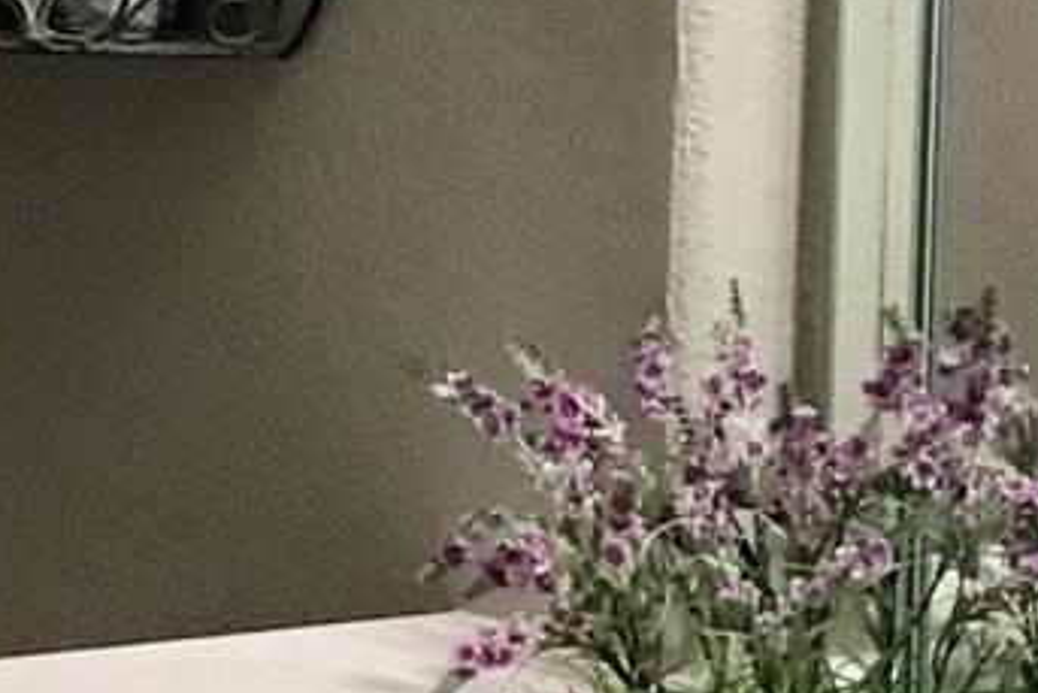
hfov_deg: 10.9
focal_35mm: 188
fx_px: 5423
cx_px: 345
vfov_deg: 7.3
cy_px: 442
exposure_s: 1/30
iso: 160
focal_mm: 3.3
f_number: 2.4
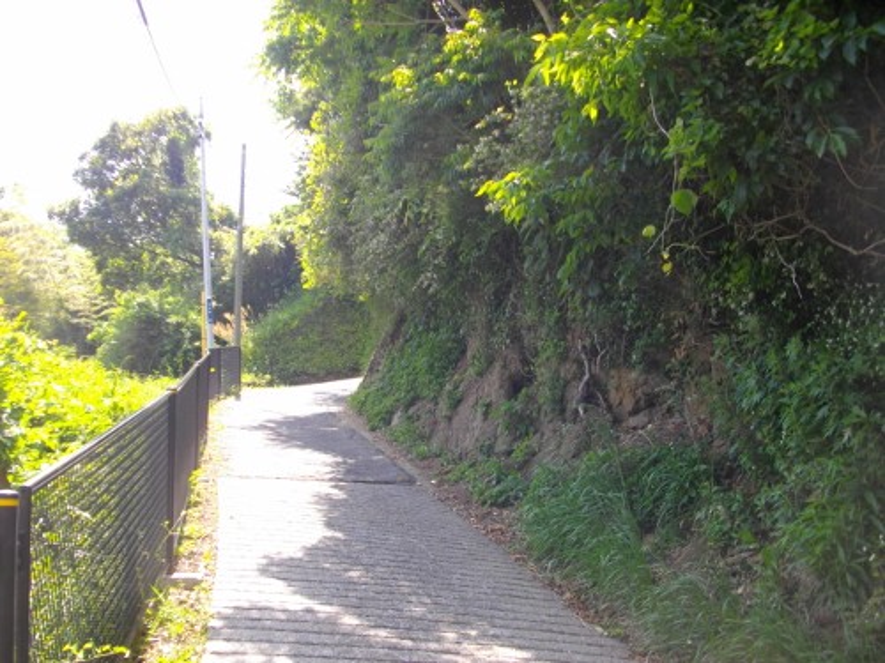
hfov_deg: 56.8
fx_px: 818
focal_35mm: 32
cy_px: 332
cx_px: 442
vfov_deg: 44.2
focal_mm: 5.7
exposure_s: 1/200
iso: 100
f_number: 2.9
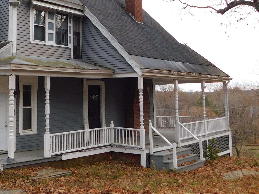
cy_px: 45
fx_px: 374
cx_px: 81
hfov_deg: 37.7
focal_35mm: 50
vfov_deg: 28.6
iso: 125
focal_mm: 4
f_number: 3
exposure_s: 1/400
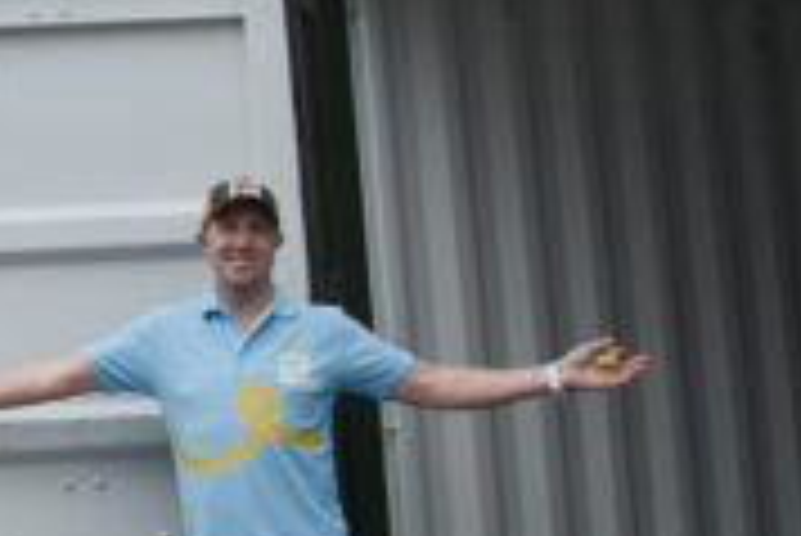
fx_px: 3073
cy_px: 124
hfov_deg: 13.5
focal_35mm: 138
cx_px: -590
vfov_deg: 9.9
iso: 160
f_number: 8
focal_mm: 24
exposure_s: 1/125
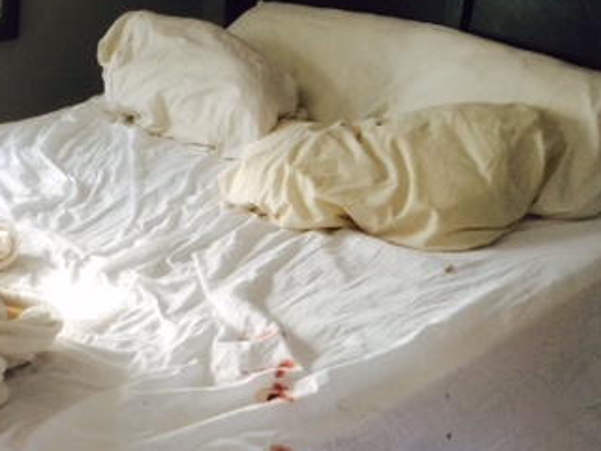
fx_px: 1007
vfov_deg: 25.2
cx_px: 218
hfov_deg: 33.0
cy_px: 261
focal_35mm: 58
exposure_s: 1/30
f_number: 2.2
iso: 125
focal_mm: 4.15
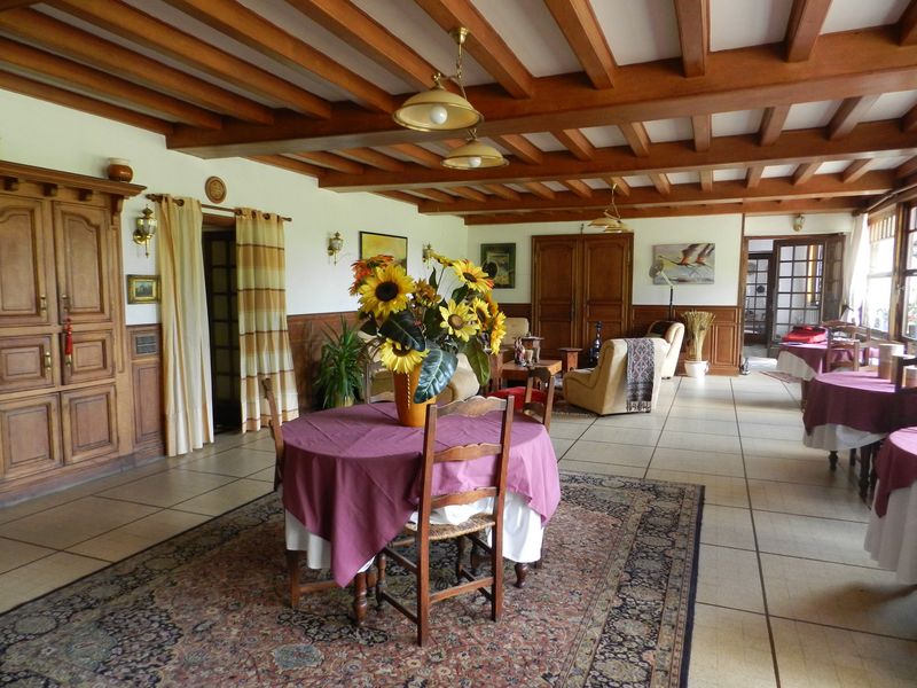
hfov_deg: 73.9
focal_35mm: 23
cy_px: 344
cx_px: 458
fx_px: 609
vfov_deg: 58.9
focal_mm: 4
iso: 400
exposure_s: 1/25
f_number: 3.4
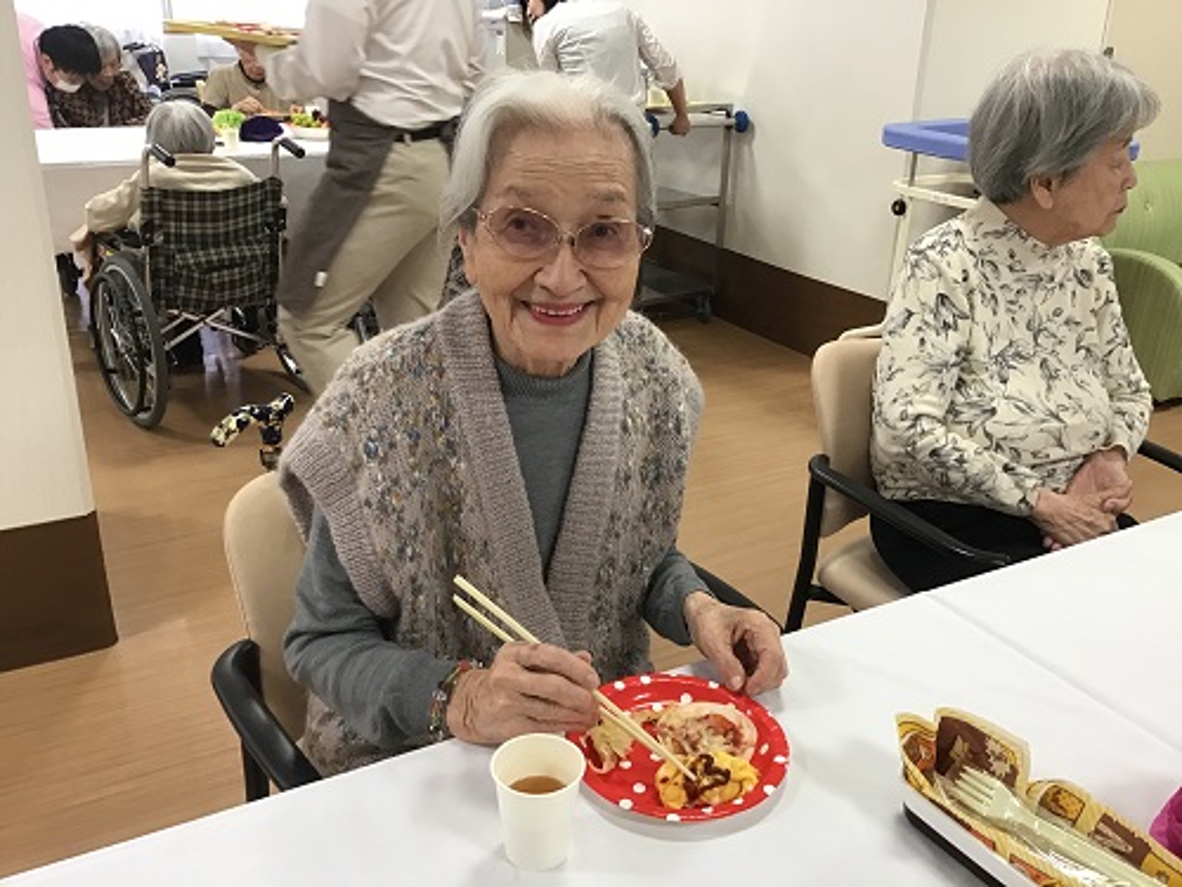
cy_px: 444
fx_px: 1059
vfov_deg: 45.4
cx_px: 591
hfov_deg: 58.4
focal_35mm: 31
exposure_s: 1/30
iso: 80
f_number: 2.4
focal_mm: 3.3
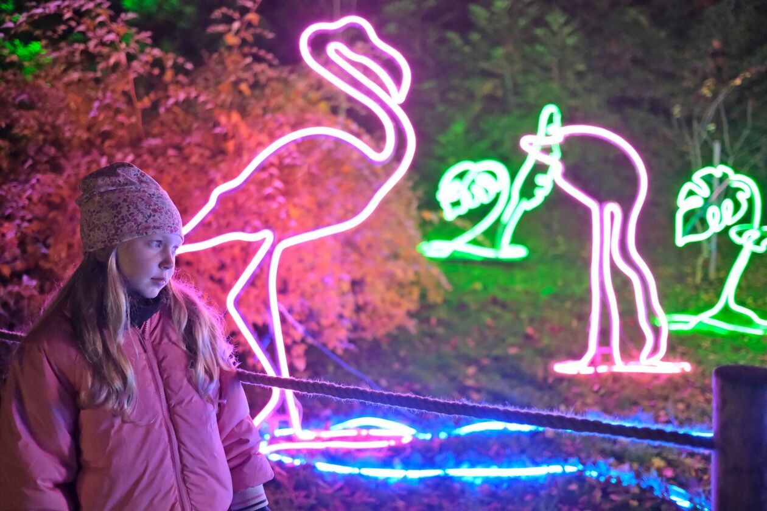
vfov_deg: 37.9
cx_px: 384
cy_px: 256
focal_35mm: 35
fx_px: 746
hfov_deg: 54.4
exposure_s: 1/160
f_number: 1.4
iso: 3200
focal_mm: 23
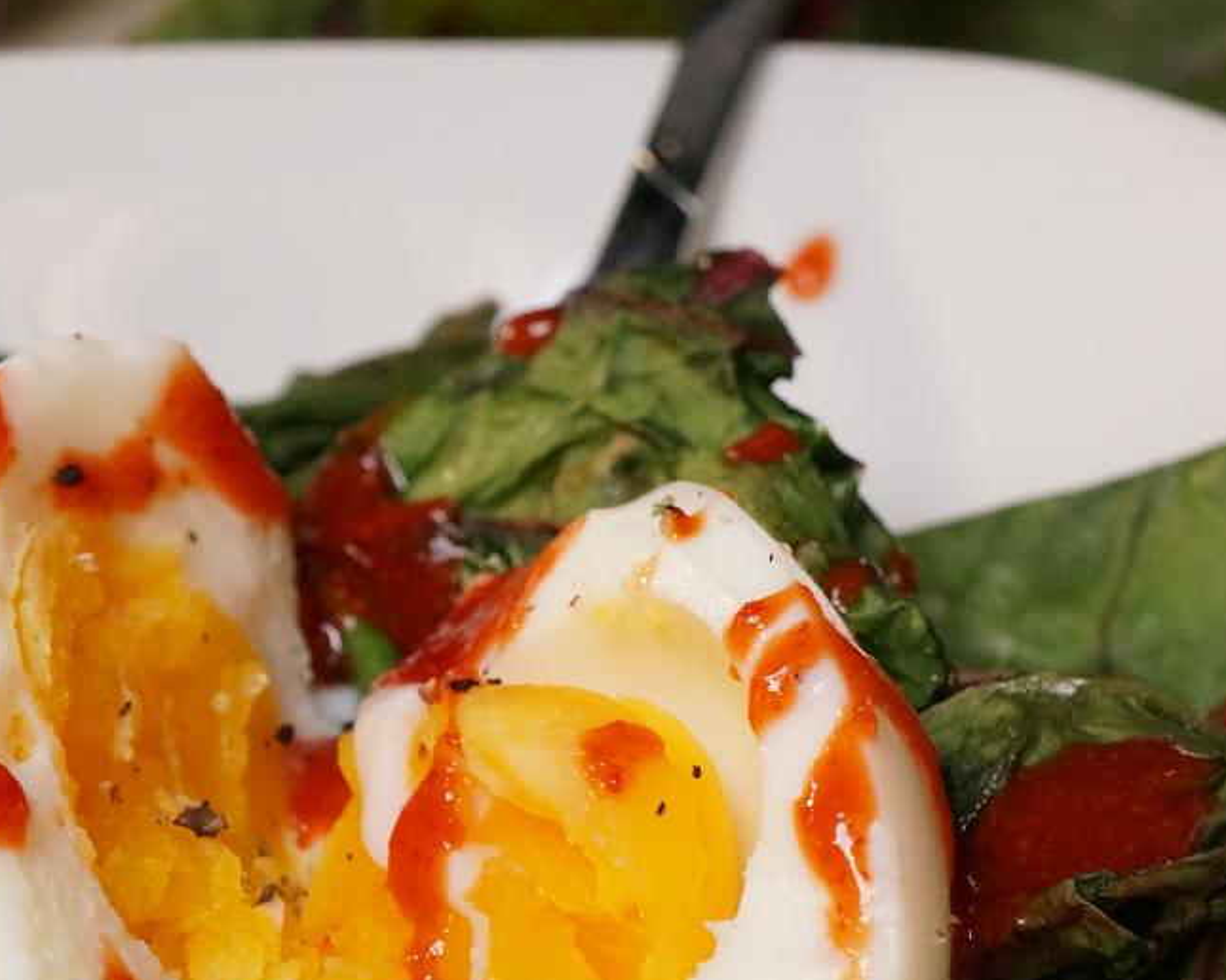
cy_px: 644
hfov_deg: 15.2
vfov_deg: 12.2
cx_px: 323
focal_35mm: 126
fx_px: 4568
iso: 3200
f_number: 10
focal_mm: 47
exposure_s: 1/80
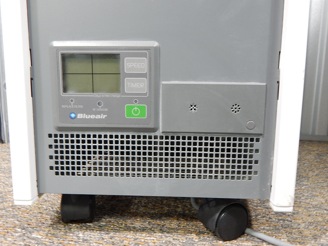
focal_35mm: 31
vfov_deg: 45.4
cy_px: 123
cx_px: 164
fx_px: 294
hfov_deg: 58.4
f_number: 3.2
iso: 400
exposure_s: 1/10
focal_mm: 5.6
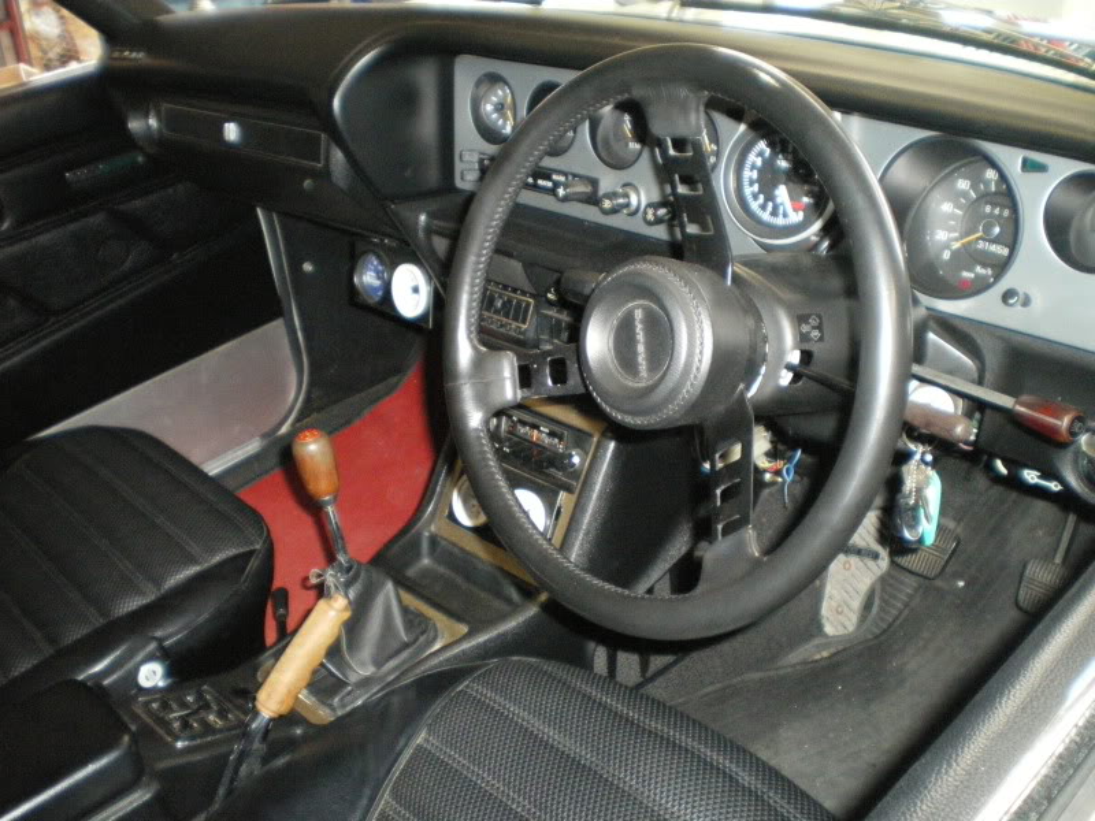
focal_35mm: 36
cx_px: 548
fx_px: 1139
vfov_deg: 39.7
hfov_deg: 51.4
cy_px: 410
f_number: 3.1
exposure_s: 1/50
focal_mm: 6.3
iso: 800
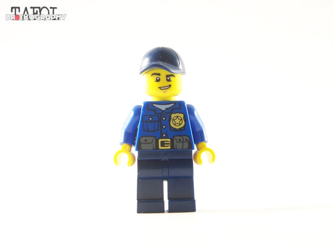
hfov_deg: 16.8
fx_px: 1126
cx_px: 166
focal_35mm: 117
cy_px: 125
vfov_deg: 12.7
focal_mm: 19.4
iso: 200
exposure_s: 1/20
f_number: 3.2
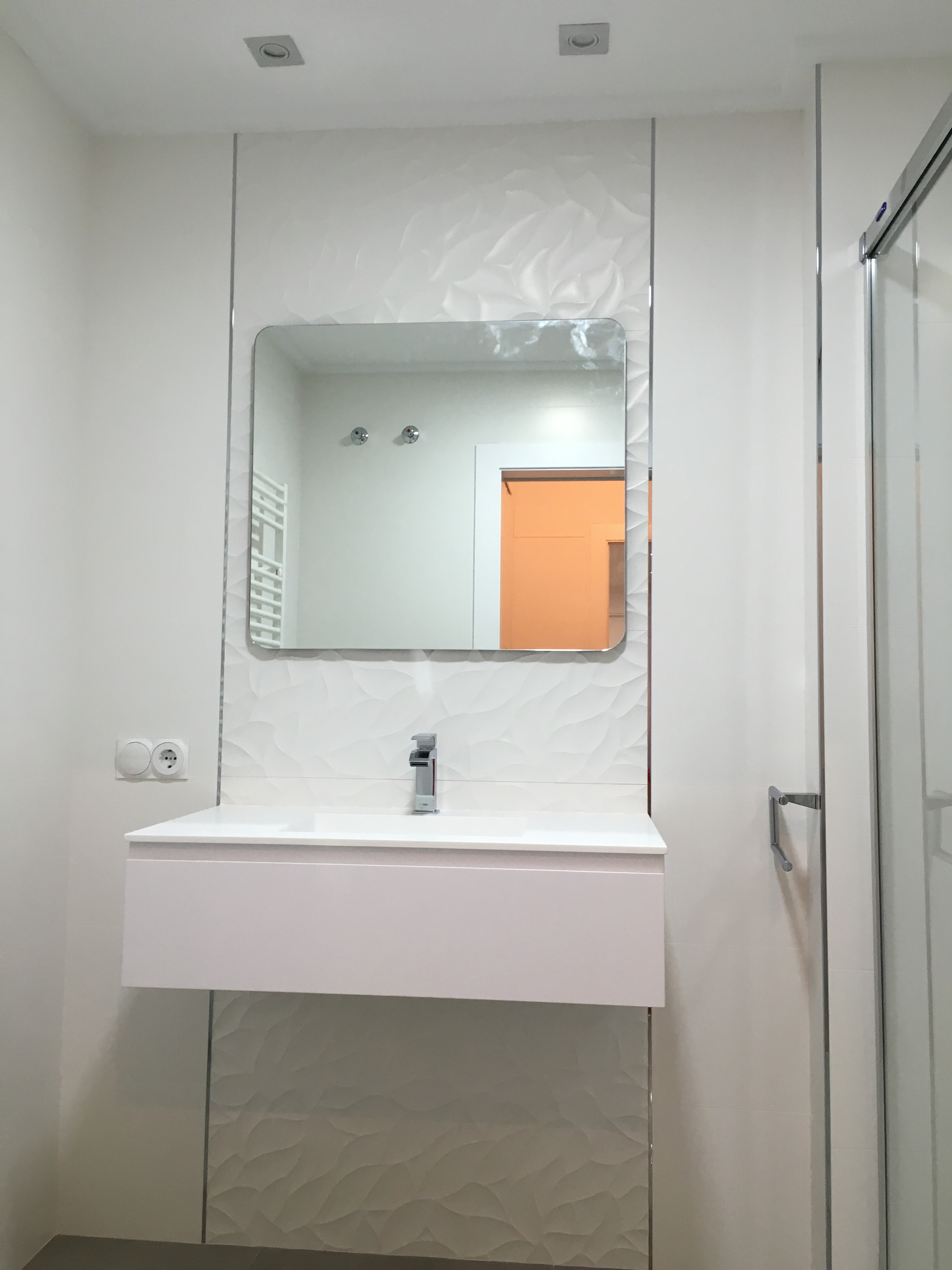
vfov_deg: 61.7
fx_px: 1063
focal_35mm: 29
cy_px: 635
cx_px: 476
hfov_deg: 48.2
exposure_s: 1/33
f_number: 2.2
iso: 32
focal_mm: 4.15
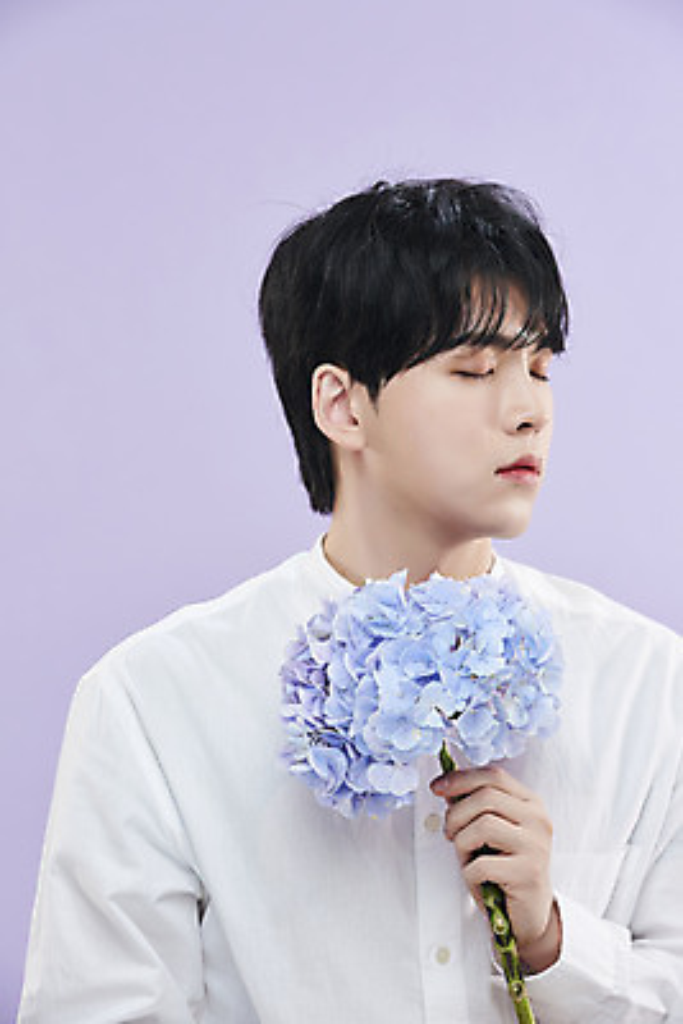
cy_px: 512
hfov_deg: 11.8
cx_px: 342
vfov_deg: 17.6
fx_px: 3298
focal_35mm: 116
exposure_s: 1/125
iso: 64
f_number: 8
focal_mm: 116
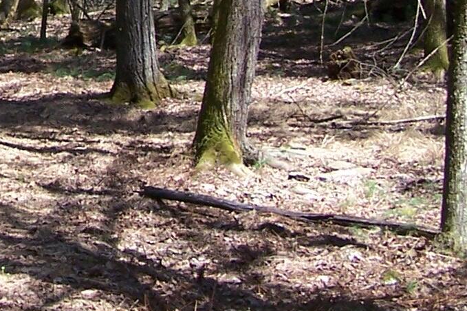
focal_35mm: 150
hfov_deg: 13.3
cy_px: -206
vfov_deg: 8.8
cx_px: -110
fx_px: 1945
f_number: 2.8
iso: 80
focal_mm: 6.3
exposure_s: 1/320
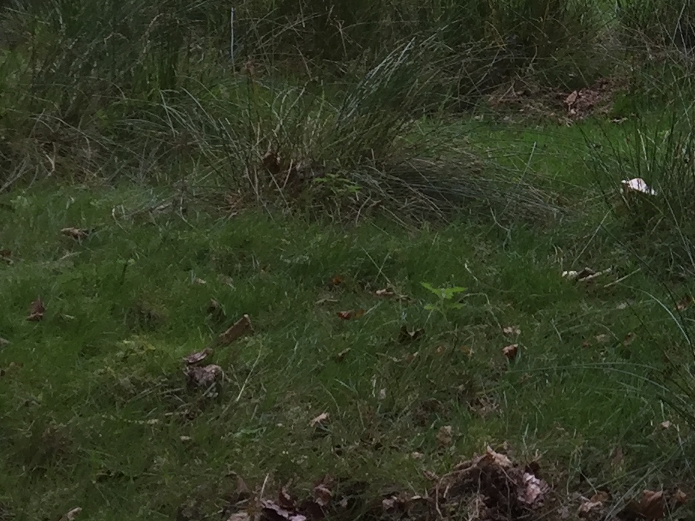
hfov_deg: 17.5
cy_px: 43
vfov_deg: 14.3
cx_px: 1003
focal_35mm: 102
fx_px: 2048
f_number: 2.2
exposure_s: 1/118
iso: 32
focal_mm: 4.15
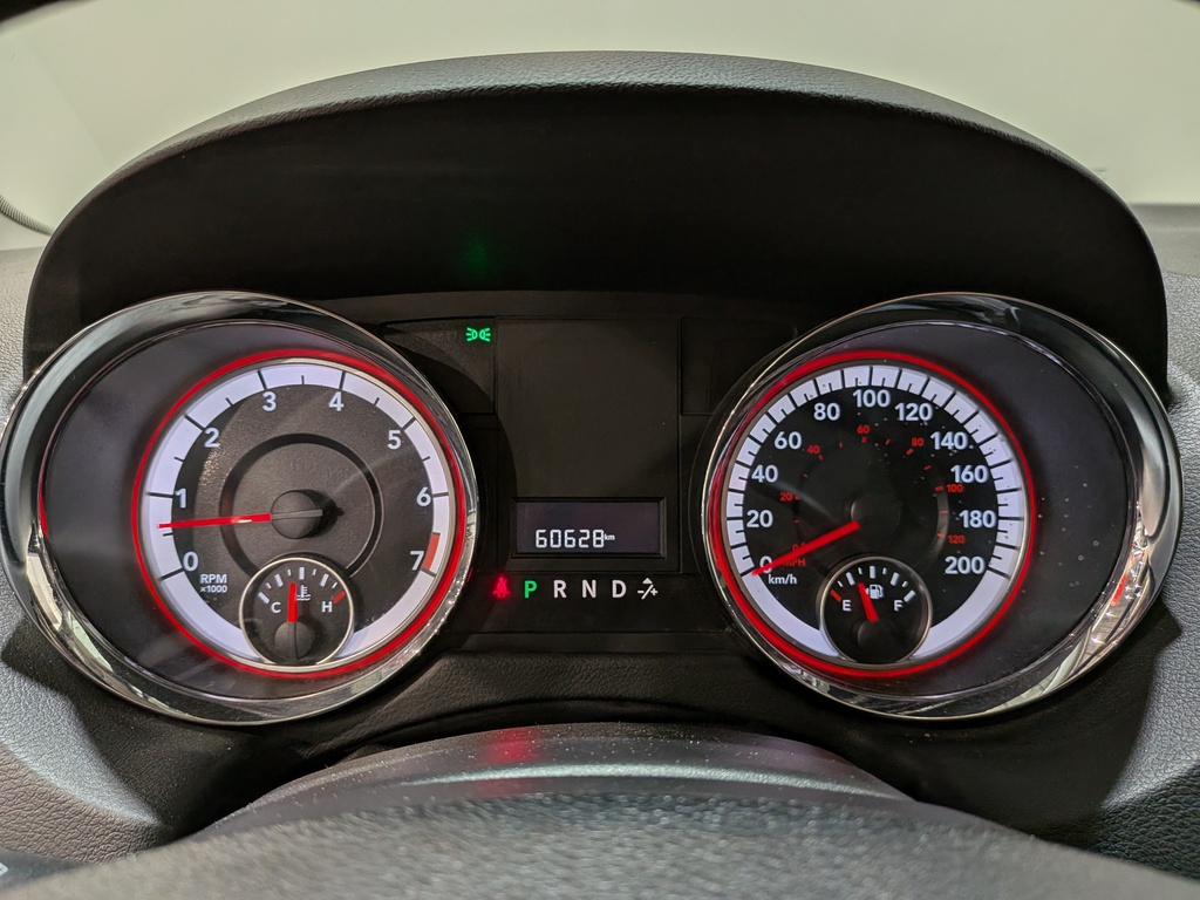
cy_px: 450
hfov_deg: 71.6
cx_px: 600
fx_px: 832
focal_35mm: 24
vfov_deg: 56.8
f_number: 1.7
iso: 28
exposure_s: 1/120
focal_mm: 4.53
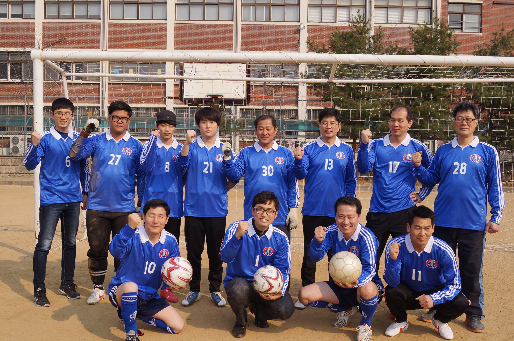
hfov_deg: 49.6
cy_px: 170
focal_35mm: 39
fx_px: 556
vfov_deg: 34.1
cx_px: 257
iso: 100
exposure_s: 1/250
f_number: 8
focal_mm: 26
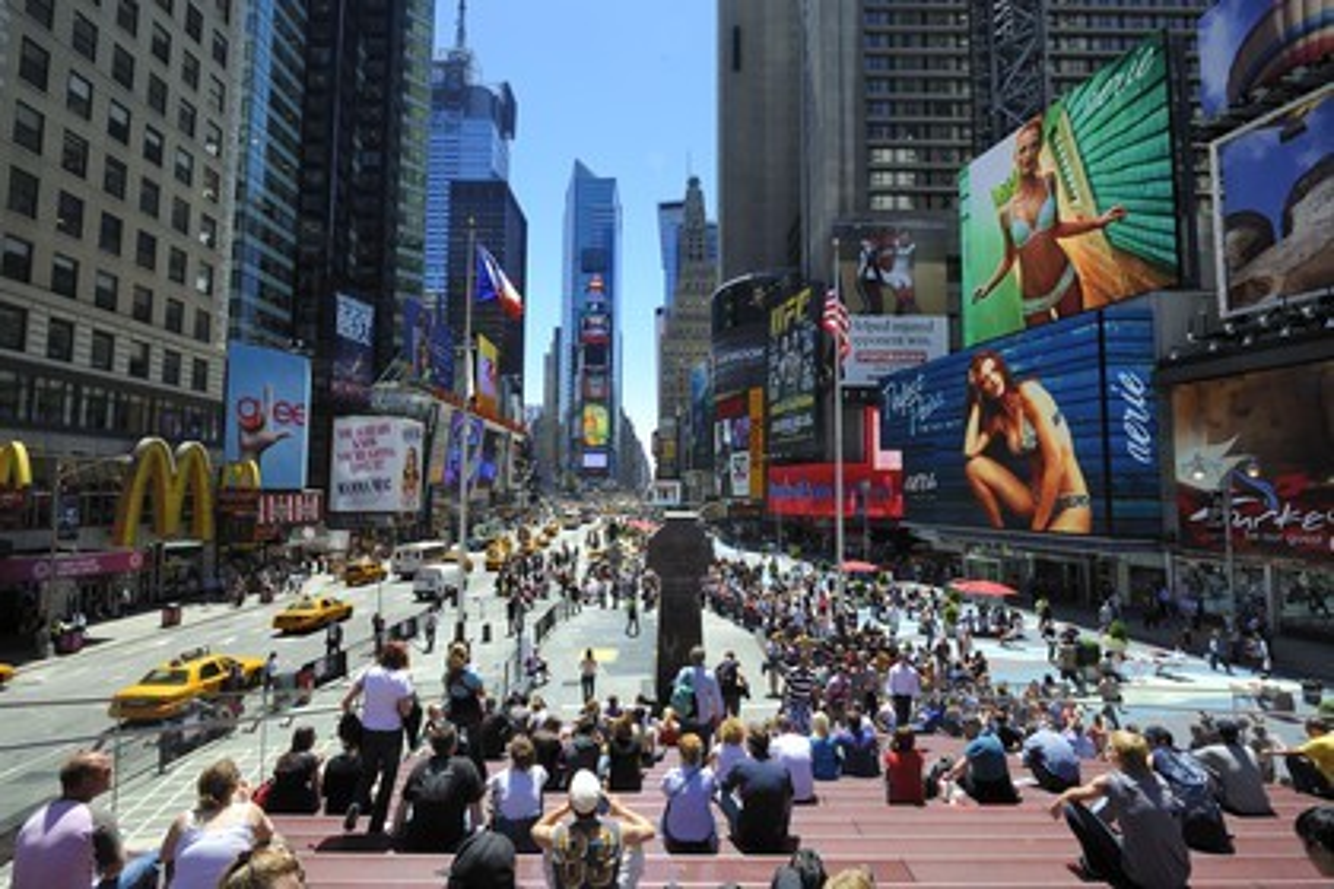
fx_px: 667
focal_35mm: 18
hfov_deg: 90.0
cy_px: 444
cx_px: 667
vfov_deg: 67.4
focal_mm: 18
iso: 200
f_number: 13
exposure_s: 1/100
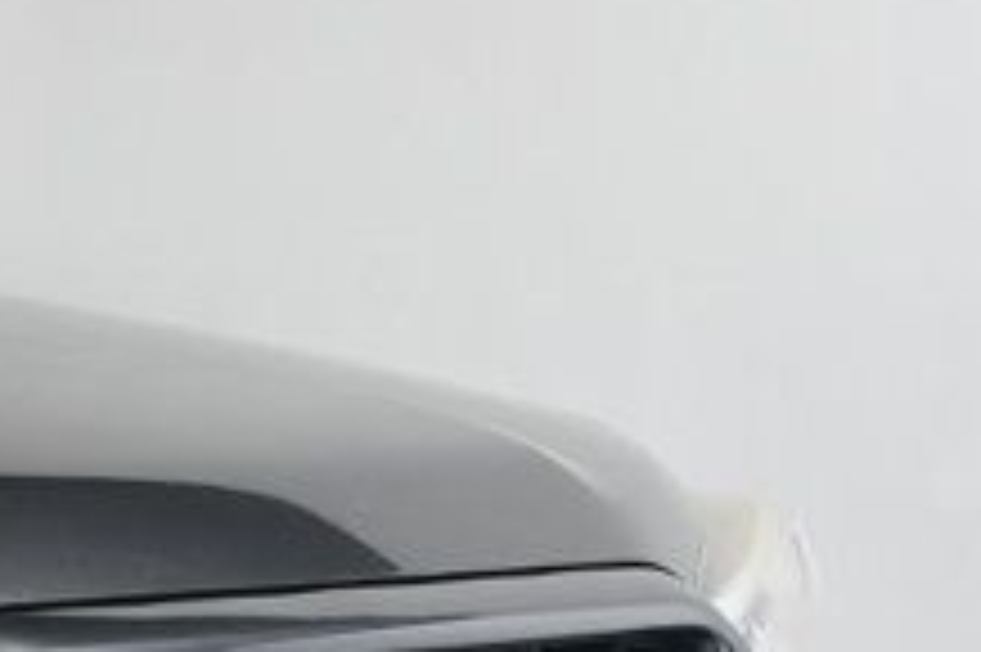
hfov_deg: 11.7
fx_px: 4357
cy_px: 926
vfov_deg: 8.4
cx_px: -914
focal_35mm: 160
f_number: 9
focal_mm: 23
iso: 100
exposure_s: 1/160
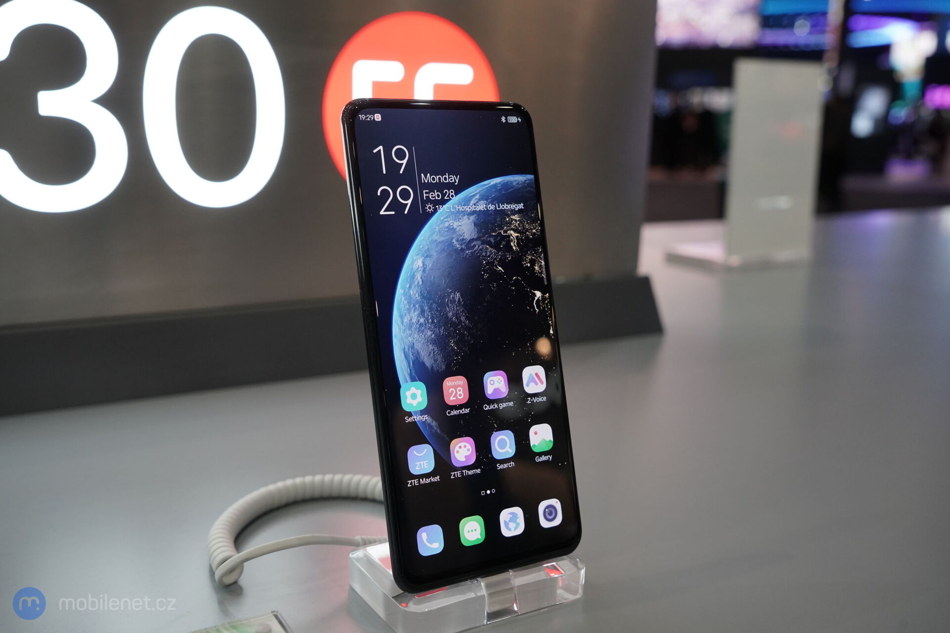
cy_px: 316
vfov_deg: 36.9
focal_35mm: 36
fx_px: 950
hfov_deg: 53.1
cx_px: 475
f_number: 6.3
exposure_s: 1/160
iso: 2000
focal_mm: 36
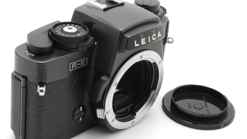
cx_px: 123
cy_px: 76
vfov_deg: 13.8
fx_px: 573
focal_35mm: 88
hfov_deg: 24.3
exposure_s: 1/100
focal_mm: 55
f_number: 18
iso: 400
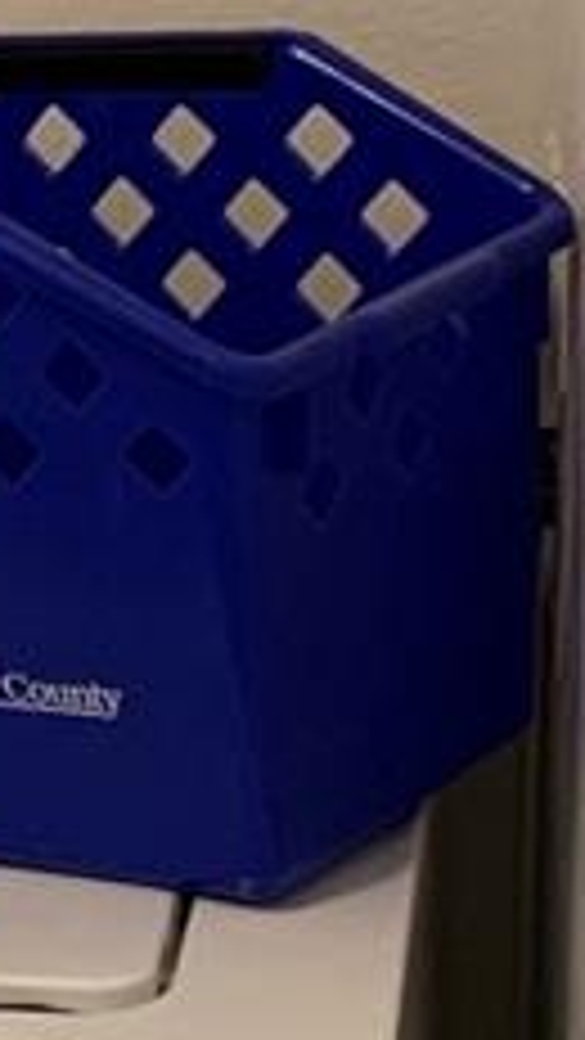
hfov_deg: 7.6
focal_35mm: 147
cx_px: -918
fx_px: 4052
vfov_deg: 14.6
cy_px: 752
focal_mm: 4.25
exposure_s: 1/60
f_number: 1.8
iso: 200
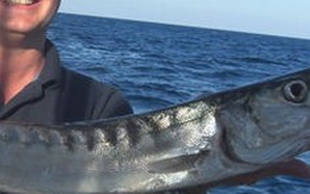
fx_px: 913
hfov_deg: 19.0
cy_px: 119
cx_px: 45
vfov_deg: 12.1
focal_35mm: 108
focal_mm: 7.9
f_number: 4
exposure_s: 1/640
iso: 80
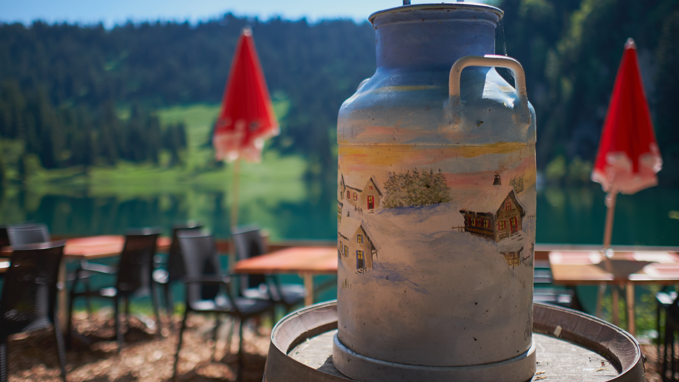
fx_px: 666
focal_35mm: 37
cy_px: 187
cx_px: 338
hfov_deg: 54.0
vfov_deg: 32.0
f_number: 1.4
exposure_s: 1/4700
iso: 200
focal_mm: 23
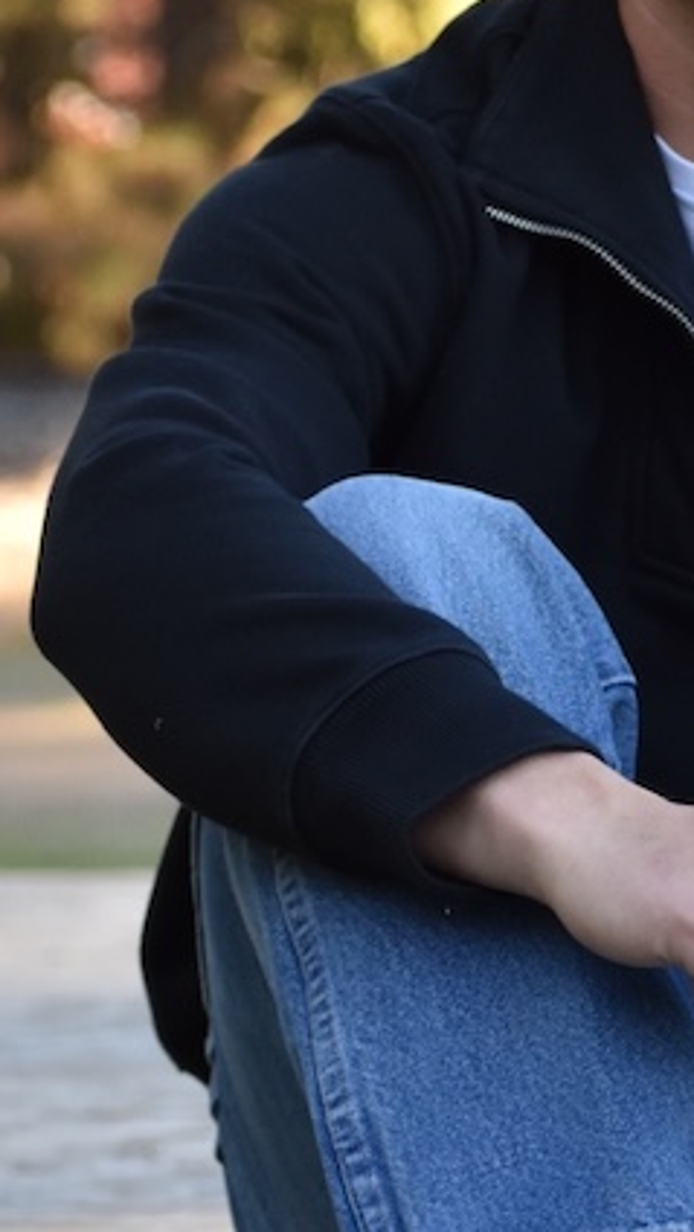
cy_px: 840
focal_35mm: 320
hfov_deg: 3.8
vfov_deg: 6.7
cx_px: 714
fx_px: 10452
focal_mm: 72
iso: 800
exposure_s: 1/400
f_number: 4.8
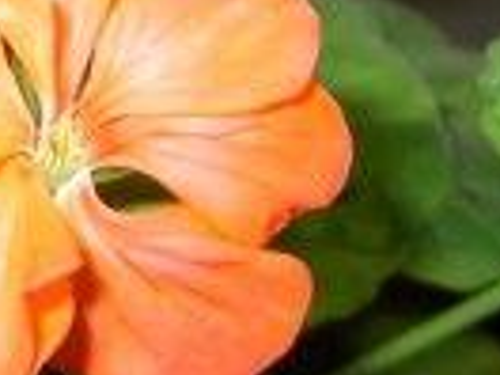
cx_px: -174
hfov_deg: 16.1
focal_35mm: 115
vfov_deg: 12.8
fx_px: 1661
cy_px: 49
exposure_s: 1/60
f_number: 2.8
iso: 50
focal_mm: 5.6
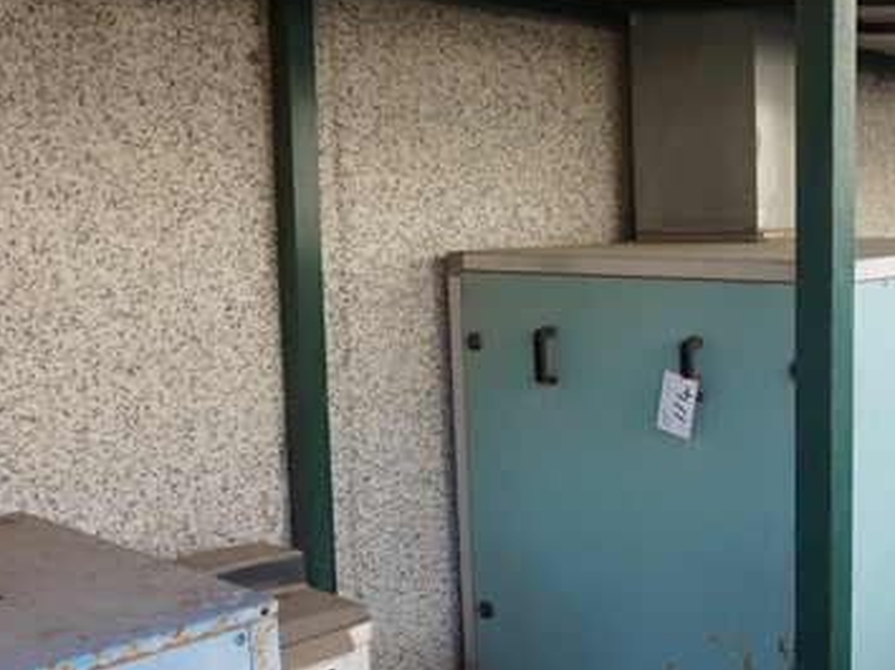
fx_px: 1214
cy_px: 389
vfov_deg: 30.8
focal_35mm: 47
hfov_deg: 39.2
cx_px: 684
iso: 100
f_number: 4
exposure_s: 1/160
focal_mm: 16
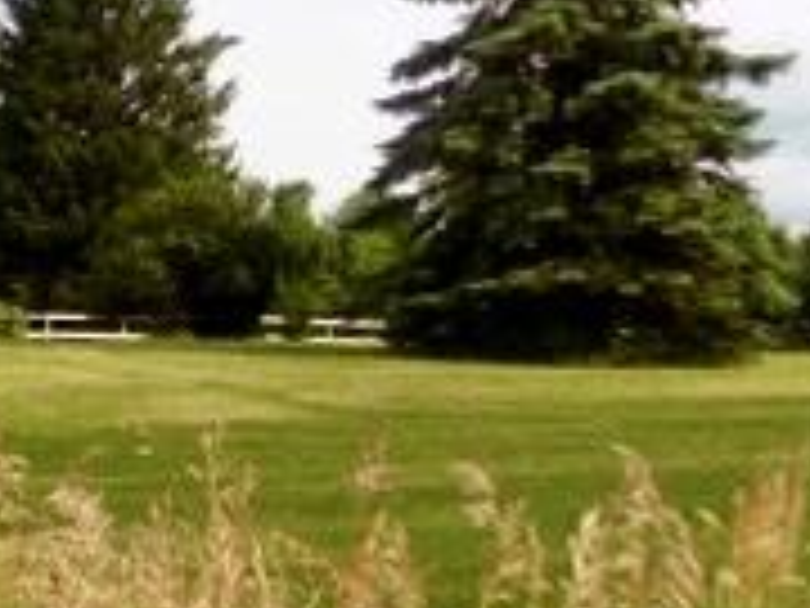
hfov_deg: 19.5
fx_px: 1919
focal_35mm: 82
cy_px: 599
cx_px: -526
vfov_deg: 17.6
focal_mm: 4
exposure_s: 1/640
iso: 80
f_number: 3.1
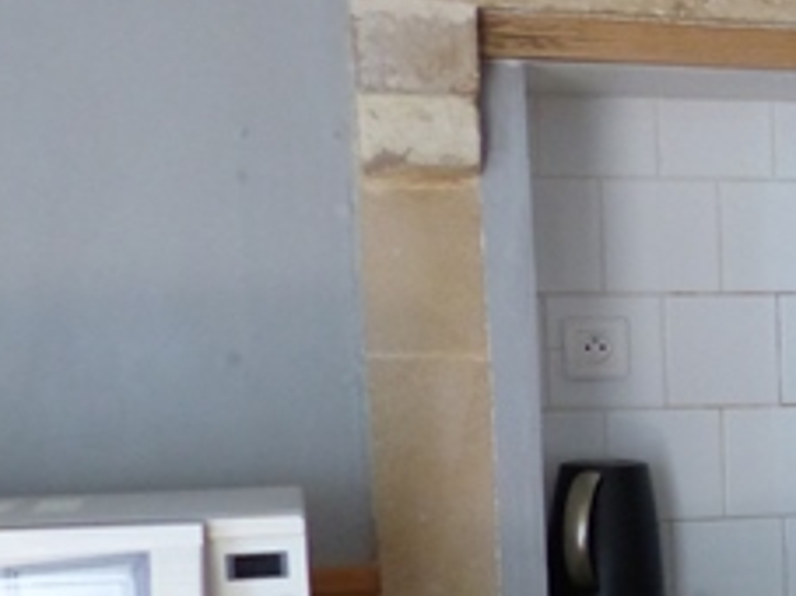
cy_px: 554
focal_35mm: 88
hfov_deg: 18.7
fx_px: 2023
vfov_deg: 16.5
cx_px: 1301
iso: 250
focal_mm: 4.5
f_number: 2.8
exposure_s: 1/60
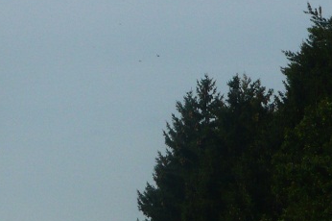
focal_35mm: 358
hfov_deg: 5.7
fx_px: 3298
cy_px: 40
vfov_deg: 3.8
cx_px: -91
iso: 100
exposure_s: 1/1300
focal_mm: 19.5
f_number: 4.7
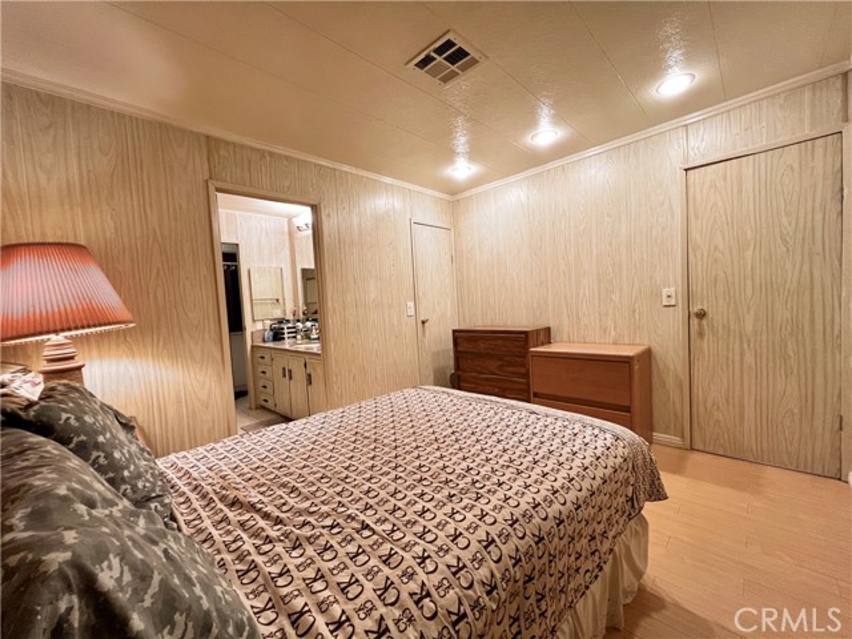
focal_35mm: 13
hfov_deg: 106.2
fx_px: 320
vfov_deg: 89.9
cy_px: 320
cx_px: 426
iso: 200
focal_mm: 1.57
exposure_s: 1/60
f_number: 1.8
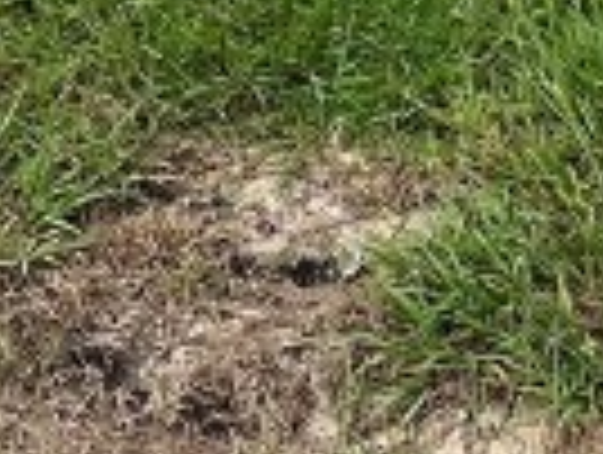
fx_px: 1728
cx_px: 495
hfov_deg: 19.6
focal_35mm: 99
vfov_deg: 12.0
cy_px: -638
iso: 32
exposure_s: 1/911
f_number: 1.8
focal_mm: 1.57
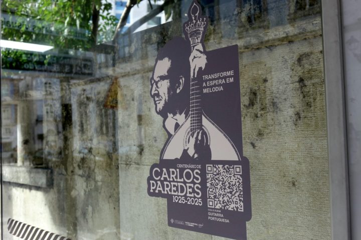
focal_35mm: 37
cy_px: 120
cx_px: 180
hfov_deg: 51.9
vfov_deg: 35.9
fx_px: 371
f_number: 3.5
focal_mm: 13.65
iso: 125
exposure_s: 1/200
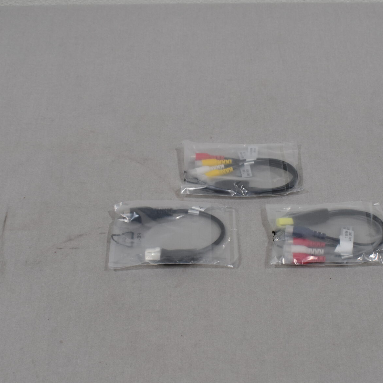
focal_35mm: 70
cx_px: 256
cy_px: 208
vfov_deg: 24.7
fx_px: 875
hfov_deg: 24.6
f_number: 5.6
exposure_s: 1/125
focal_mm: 25
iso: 360
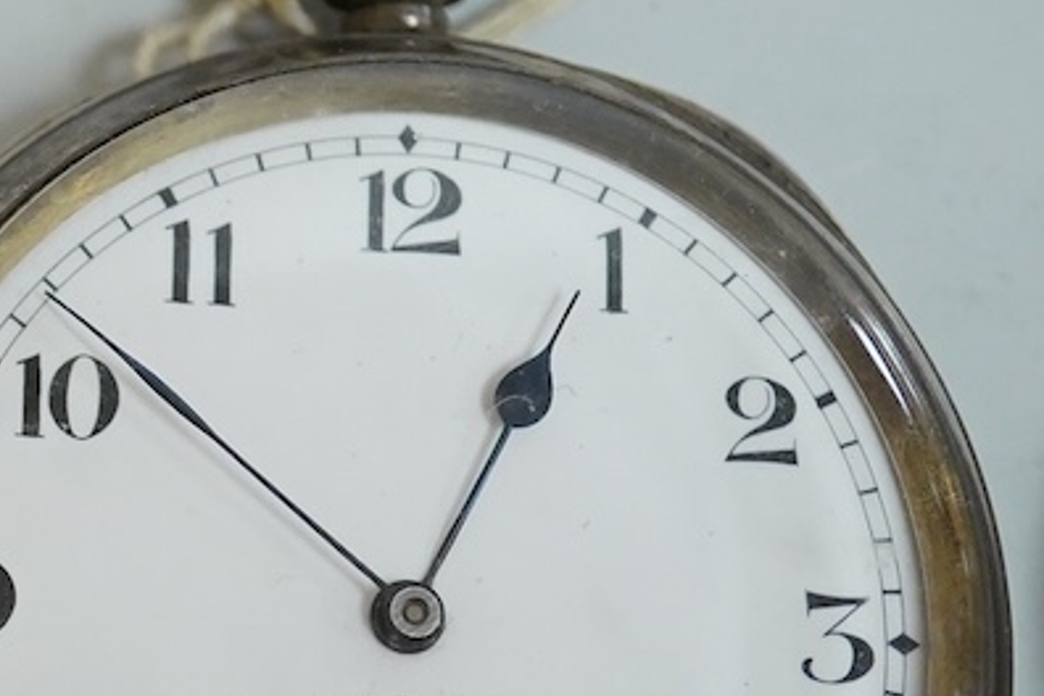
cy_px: 438
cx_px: -334
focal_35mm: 128
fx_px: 3712
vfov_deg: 10.7
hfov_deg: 15.2
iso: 2500
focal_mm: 30
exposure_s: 1/320
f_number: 5
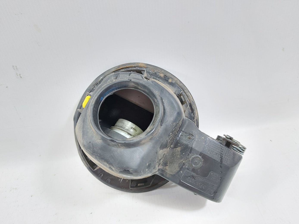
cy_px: 112
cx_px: 150
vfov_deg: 56.8
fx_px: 207
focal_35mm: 24
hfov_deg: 71.6
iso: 200
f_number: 1.8
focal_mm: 5.23
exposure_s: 1/50
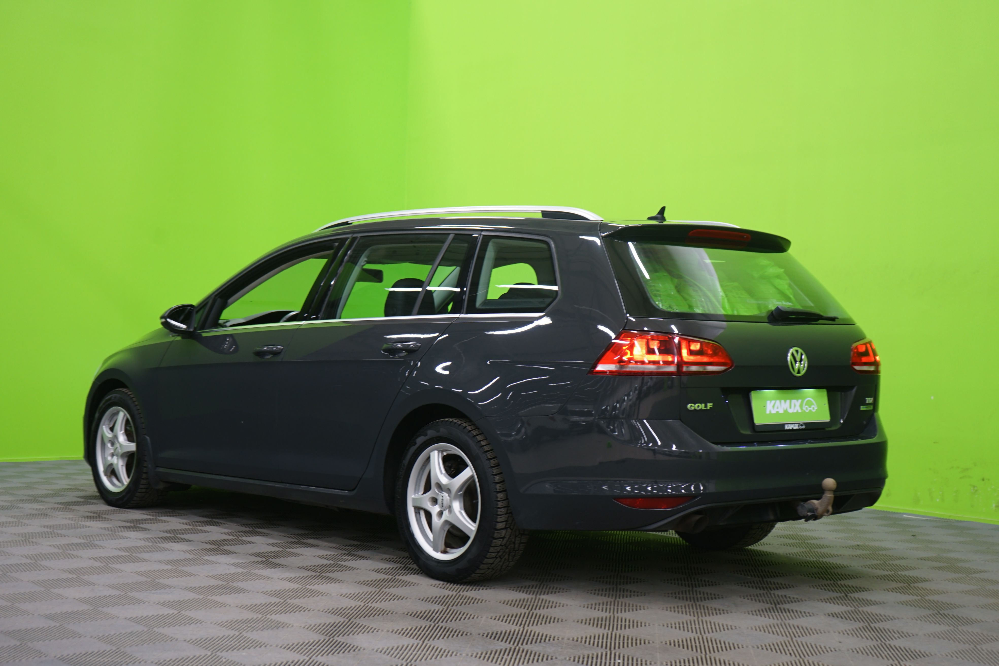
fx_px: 1387
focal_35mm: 50
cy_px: 333
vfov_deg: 27.0
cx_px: 500
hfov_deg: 39.6
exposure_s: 1/6
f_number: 4.5
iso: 400
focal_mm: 50
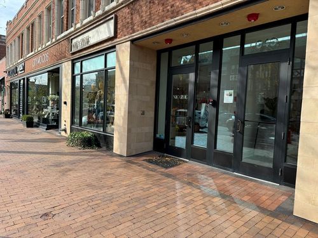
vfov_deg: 56.8
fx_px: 220
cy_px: 119
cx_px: 159
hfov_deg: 71.6
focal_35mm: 24
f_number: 1.78
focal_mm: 6.76
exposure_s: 1/1524
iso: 80
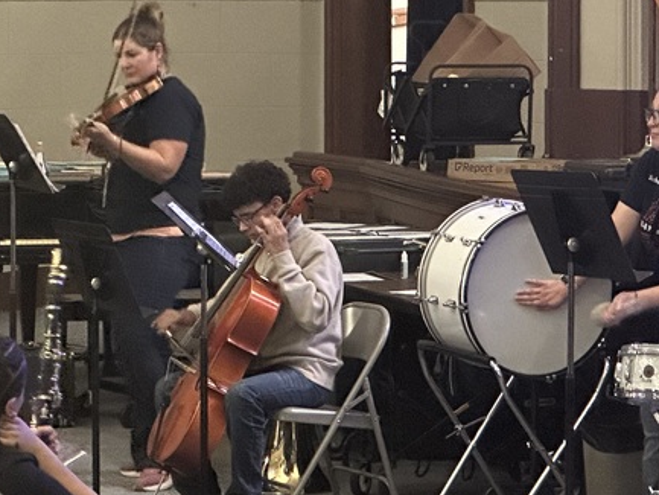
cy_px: 157
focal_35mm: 182
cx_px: 274
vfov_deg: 8.2
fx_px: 3466
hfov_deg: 10.9
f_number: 2.8
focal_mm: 9
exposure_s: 1/22
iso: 2000
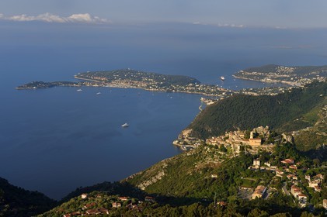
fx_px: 454
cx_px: 164
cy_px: 108
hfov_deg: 39.6
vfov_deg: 27.0
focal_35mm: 50
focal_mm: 50
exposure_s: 1/250
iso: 200
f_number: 13
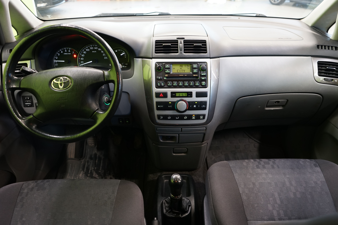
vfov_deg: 46.4
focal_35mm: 28
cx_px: 169
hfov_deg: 65.5
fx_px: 263
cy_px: 112
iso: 800
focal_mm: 28
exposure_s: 1/10
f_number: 4.5
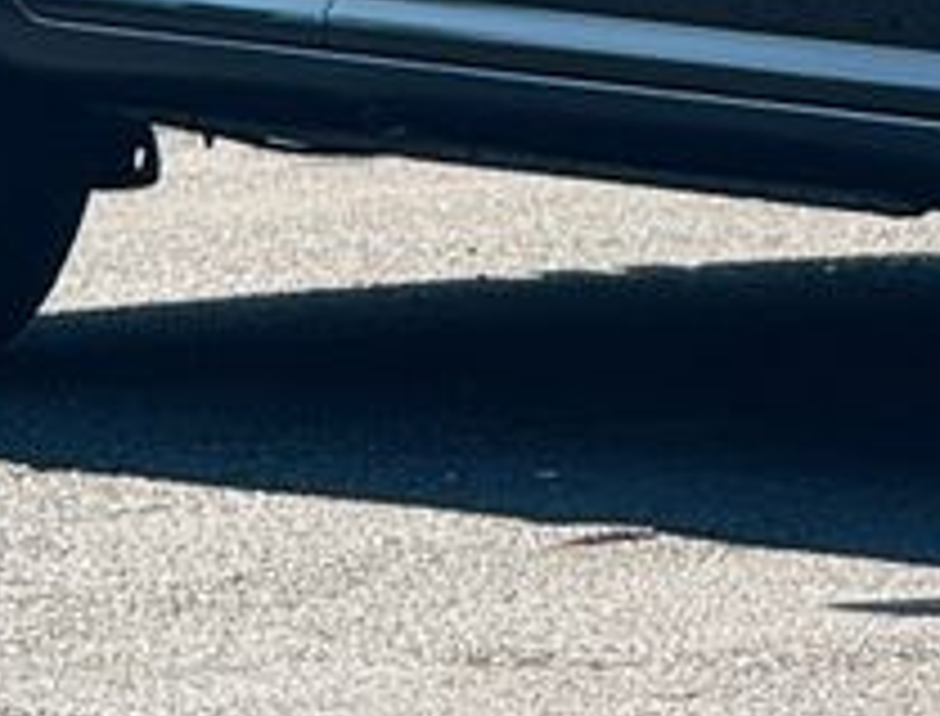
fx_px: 14876
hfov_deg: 3.6
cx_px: 1500
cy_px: -315
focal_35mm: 545
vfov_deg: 2.7
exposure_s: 1/714
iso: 50
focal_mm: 15.66
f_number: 2.8
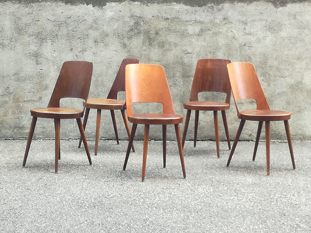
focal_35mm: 27
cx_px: 156
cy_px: 116
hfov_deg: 65.3
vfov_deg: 51.4
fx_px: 243
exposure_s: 1/60
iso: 50
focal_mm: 3.79
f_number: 2
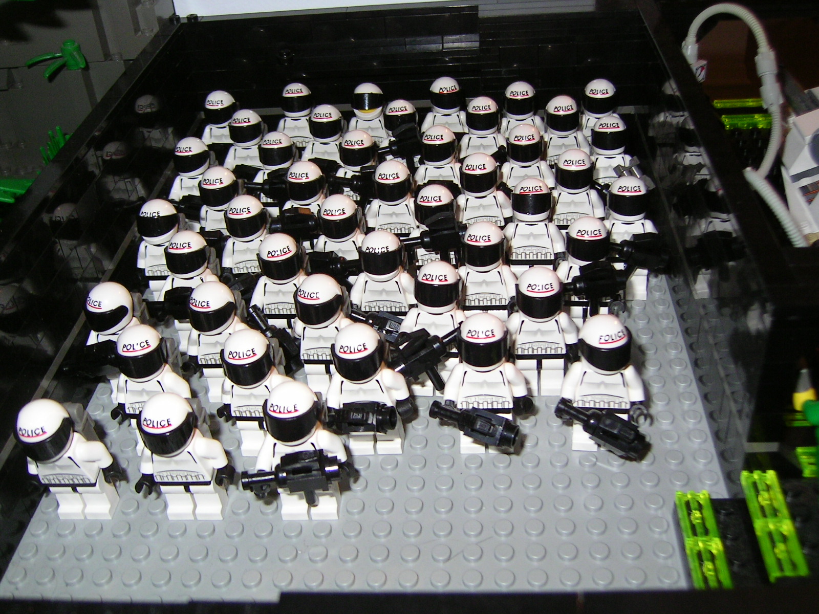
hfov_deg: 51.4
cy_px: 307
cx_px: 410
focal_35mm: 36
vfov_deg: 39.7
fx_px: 852
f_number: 2.8
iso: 100
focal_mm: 5.6
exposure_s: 1/30
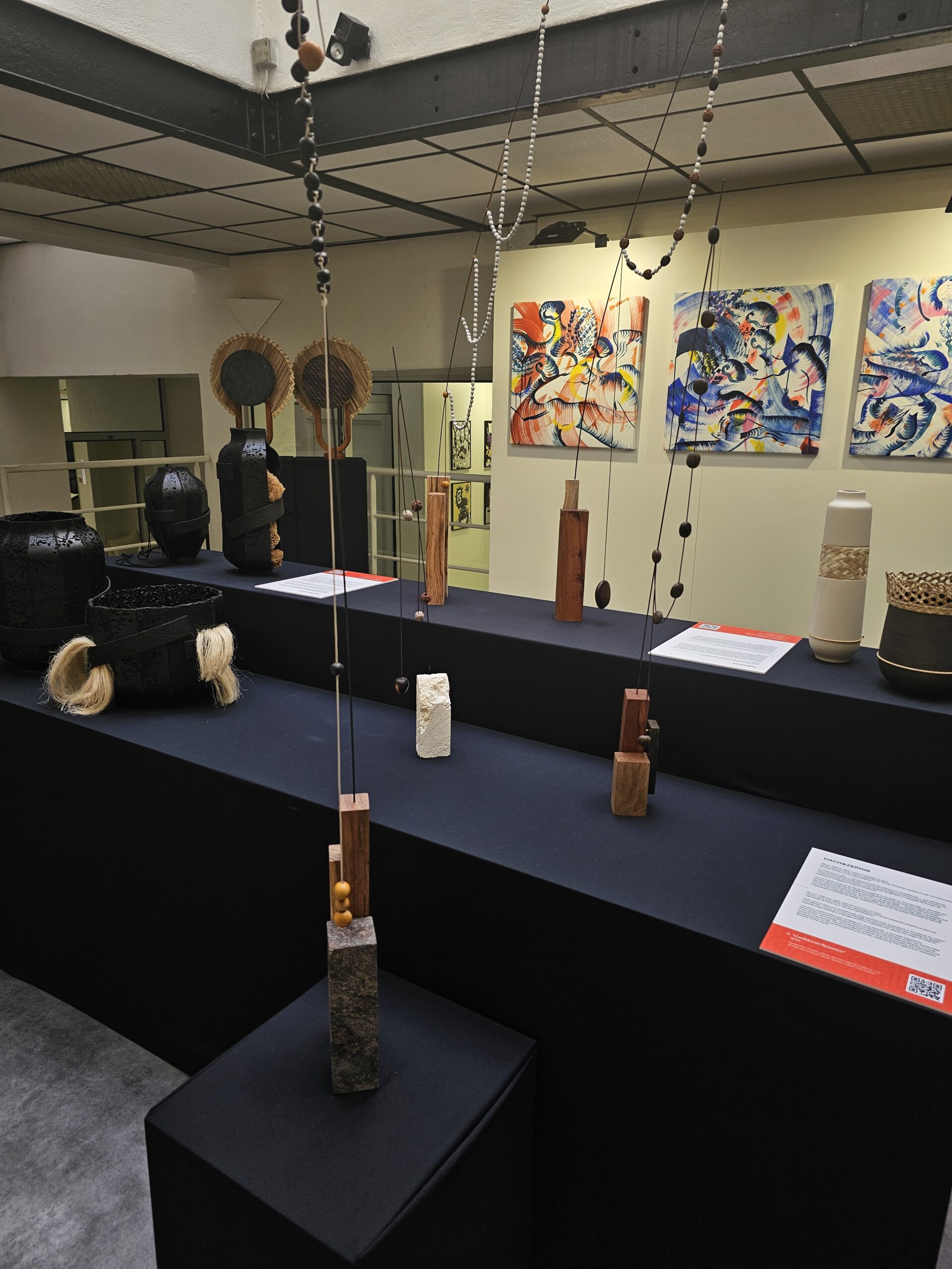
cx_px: 476
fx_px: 843
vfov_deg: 73.9
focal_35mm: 23
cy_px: 634
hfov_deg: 58.9
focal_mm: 6.3
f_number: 1.7
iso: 16
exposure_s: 1/100
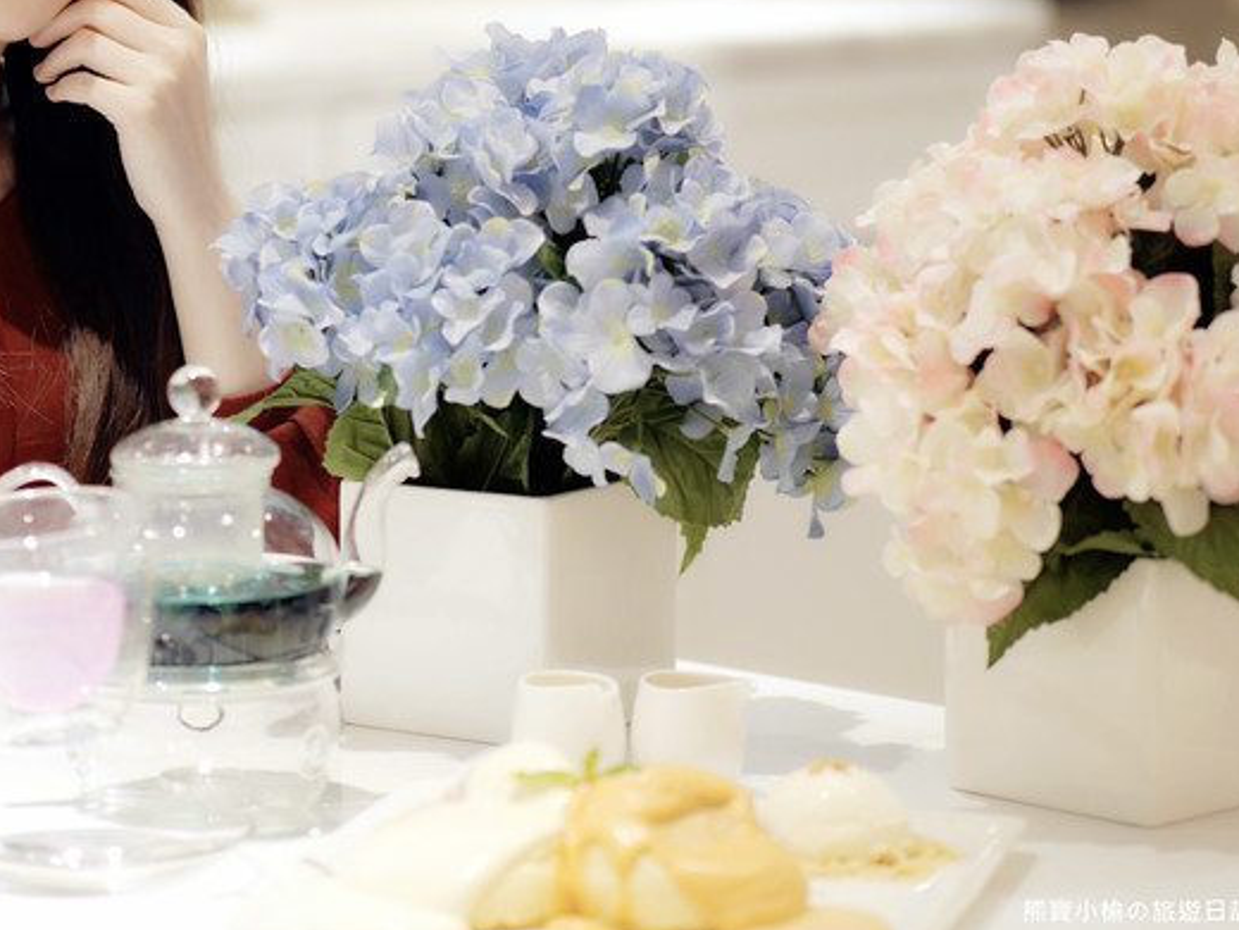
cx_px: 319
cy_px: 252
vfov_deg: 10.1
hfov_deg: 13.4
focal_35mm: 147
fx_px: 5262
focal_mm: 45
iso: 200
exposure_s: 1/100
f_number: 1.2
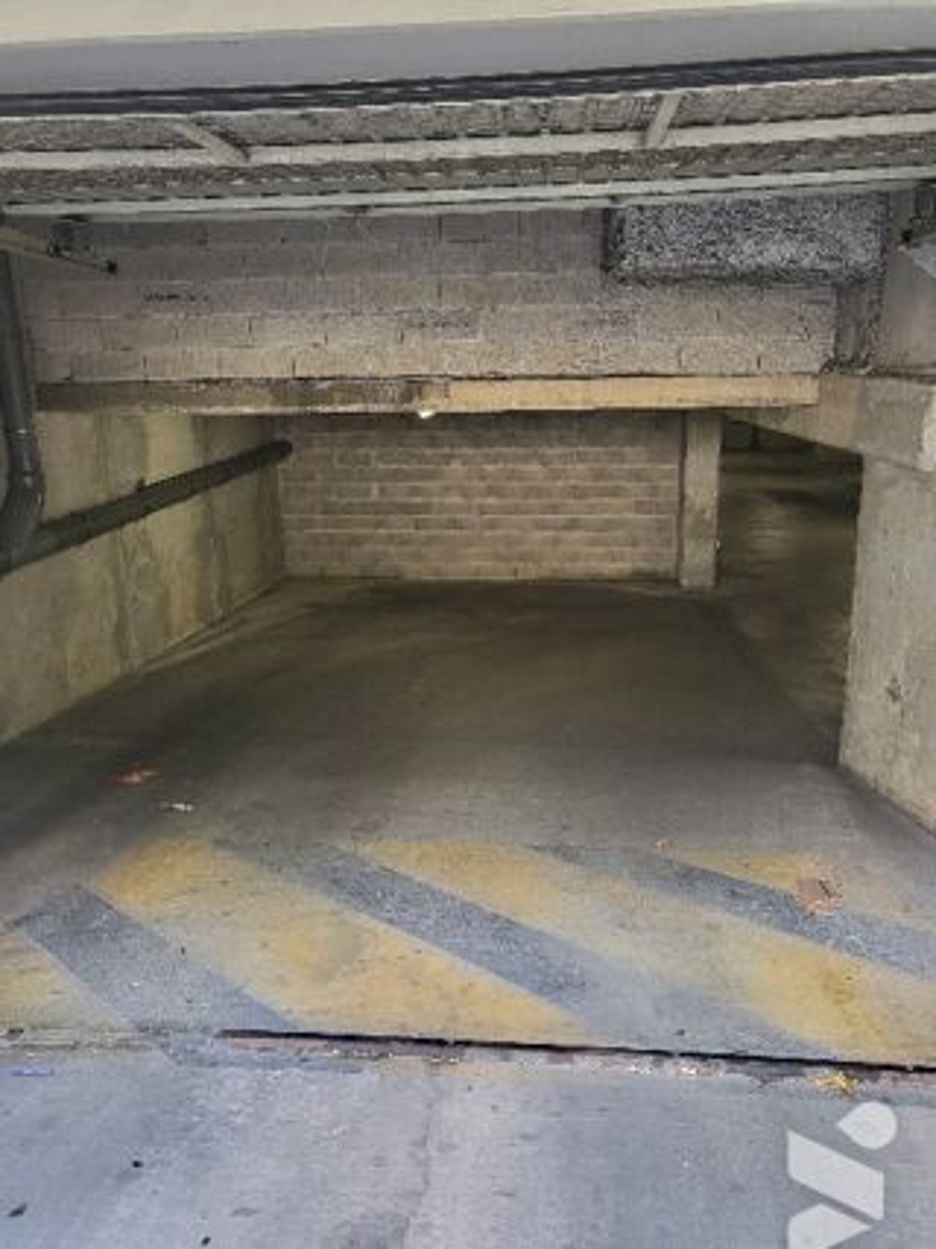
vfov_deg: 67.3
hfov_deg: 53.0
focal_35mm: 26
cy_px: 624
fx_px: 938
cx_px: 468
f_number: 1.8
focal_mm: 4.25
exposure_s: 1/100
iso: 200
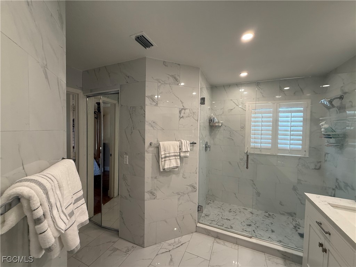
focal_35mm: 14
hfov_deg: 102.1
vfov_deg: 85.7
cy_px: 134
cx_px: 178
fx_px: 144
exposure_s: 1/120
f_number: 2.2
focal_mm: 2.22
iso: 160
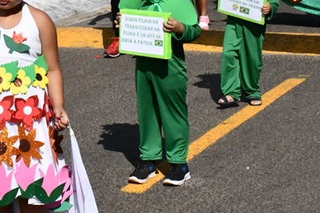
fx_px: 1369
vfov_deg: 8.8
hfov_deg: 13.3
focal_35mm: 154
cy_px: -23
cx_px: 71
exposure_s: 1/2500
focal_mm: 40
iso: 5000
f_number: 25
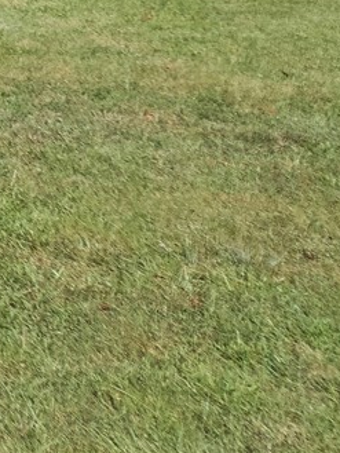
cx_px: -795
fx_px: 1714
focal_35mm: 131
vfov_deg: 13.9
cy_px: -283
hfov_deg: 8.6
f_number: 2.8
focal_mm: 8.4
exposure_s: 1/1500
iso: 100
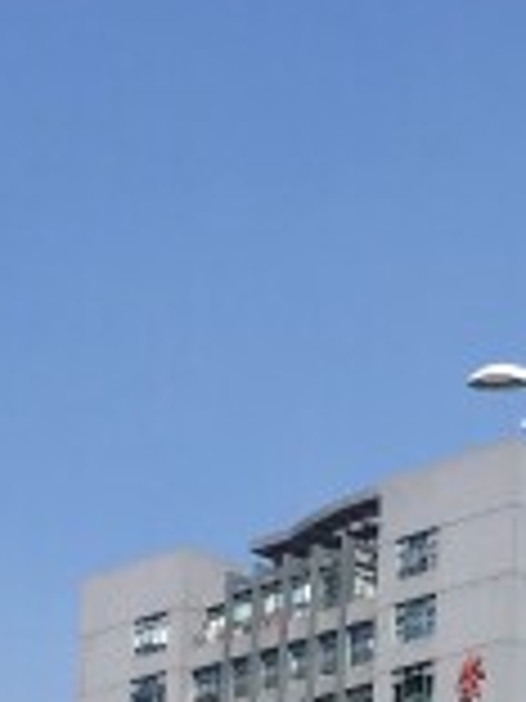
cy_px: 1004
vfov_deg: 12.7
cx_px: 391
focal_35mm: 149
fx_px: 3019
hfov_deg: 9.9
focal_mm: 4.15
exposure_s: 1/1570
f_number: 2.2
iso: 25
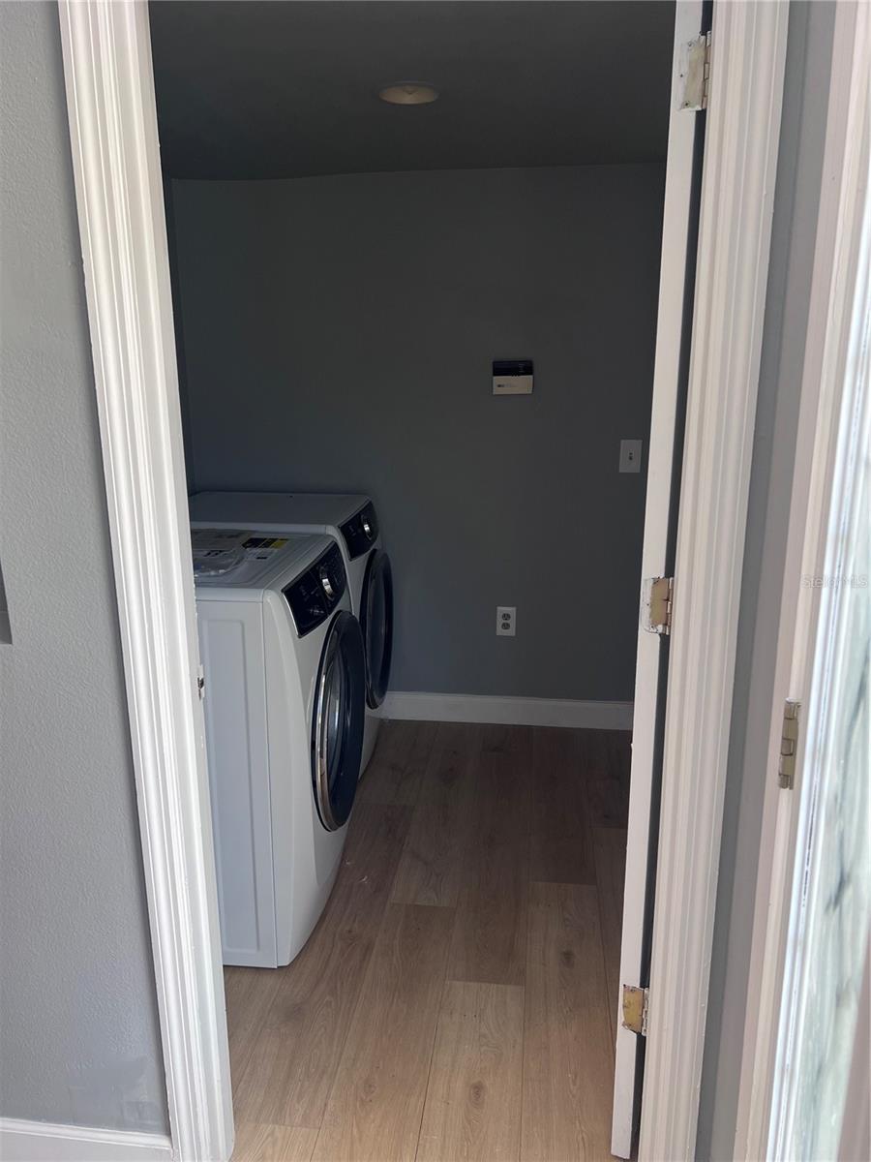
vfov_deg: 67.3
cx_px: 436
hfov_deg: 53.1
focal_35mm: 26
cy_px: 581
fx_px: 872
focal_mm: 5.7
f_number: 1.5
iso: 64
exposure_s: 1/60
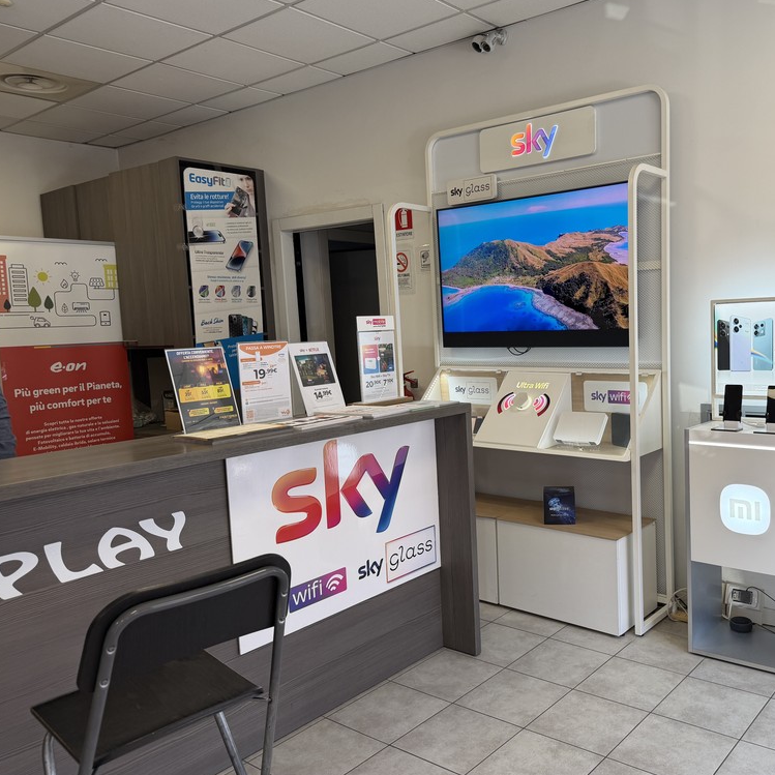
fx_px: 735
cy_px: 385
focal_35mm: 29
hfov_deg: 54.4
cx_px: 523
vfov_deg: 55.6
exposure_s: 1/167
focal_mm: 6.76
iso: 64
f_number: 1.78
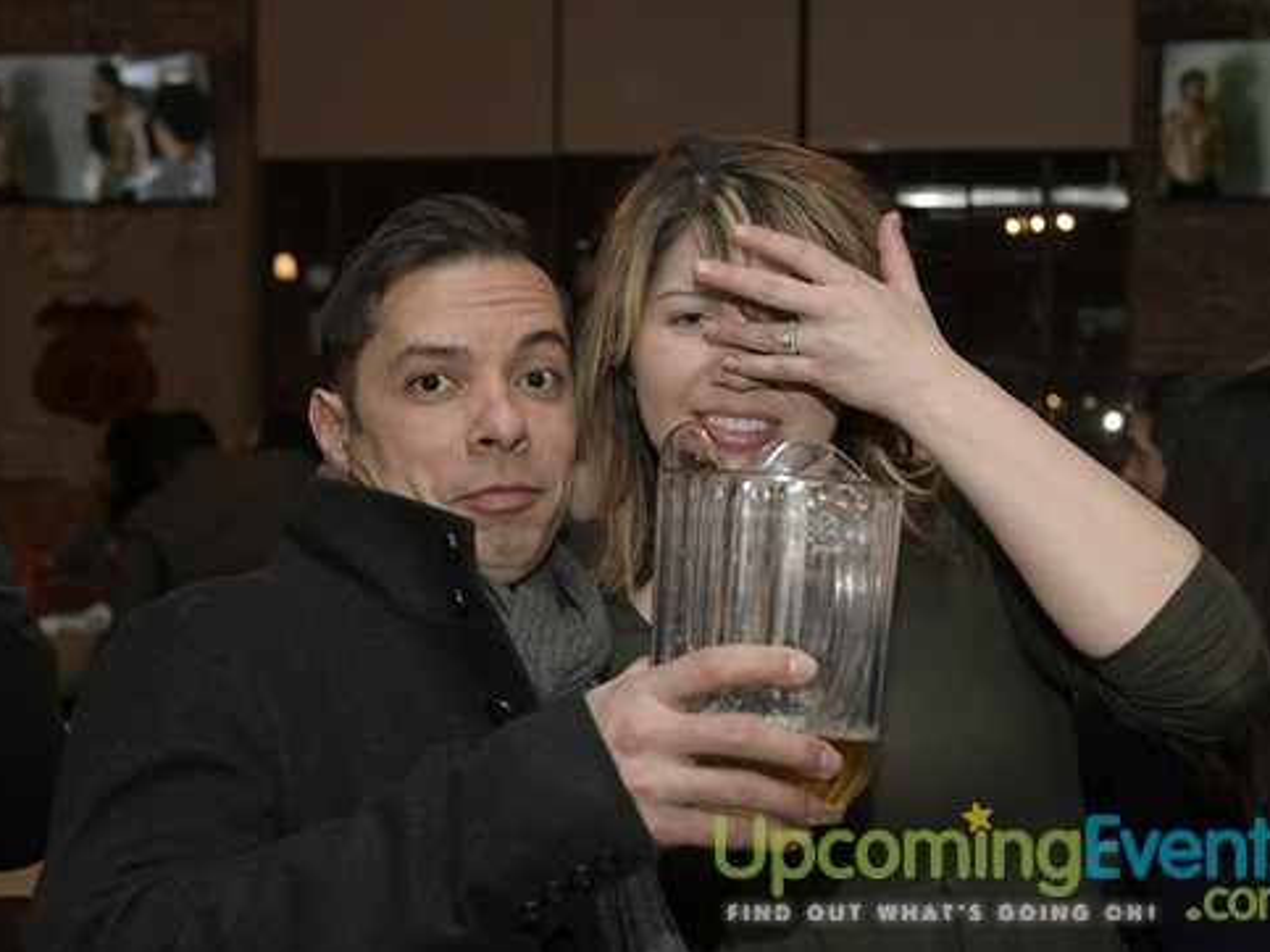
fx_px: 2531
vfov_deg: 21.3
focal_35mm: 69
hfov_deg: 28.2
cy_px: 480
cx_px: 623
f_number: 4.5
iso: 2000
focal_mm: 42
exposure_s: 1/100
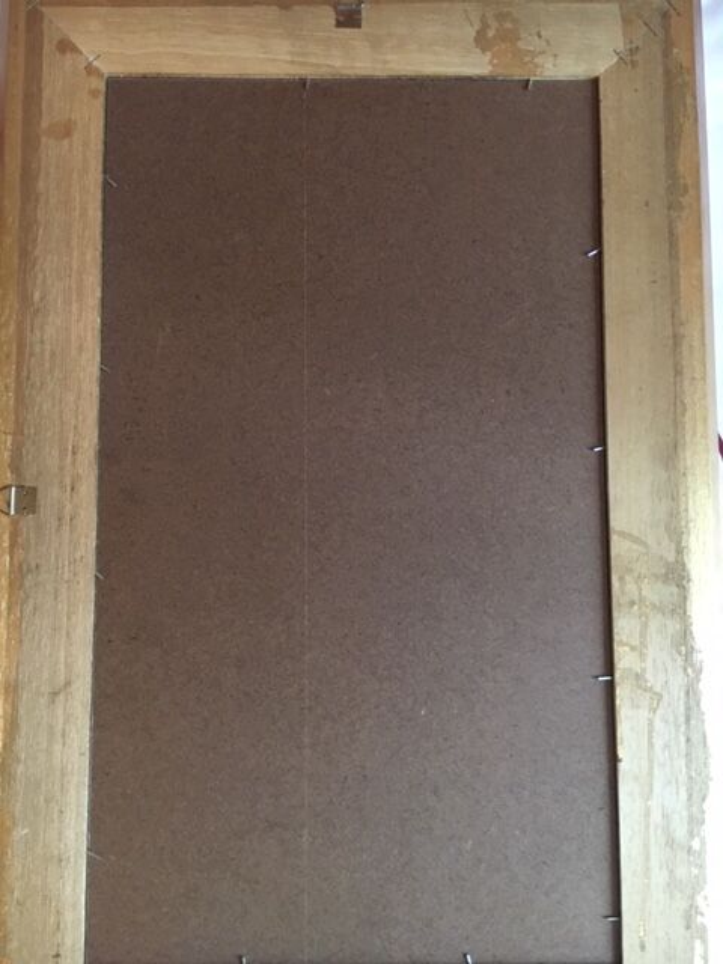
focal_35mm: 29
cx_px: 362
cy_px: 482
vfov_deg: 61.7
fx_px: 808
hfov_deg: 48.2
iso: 200
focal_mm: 4.15
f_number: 2.2
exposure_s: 1/33
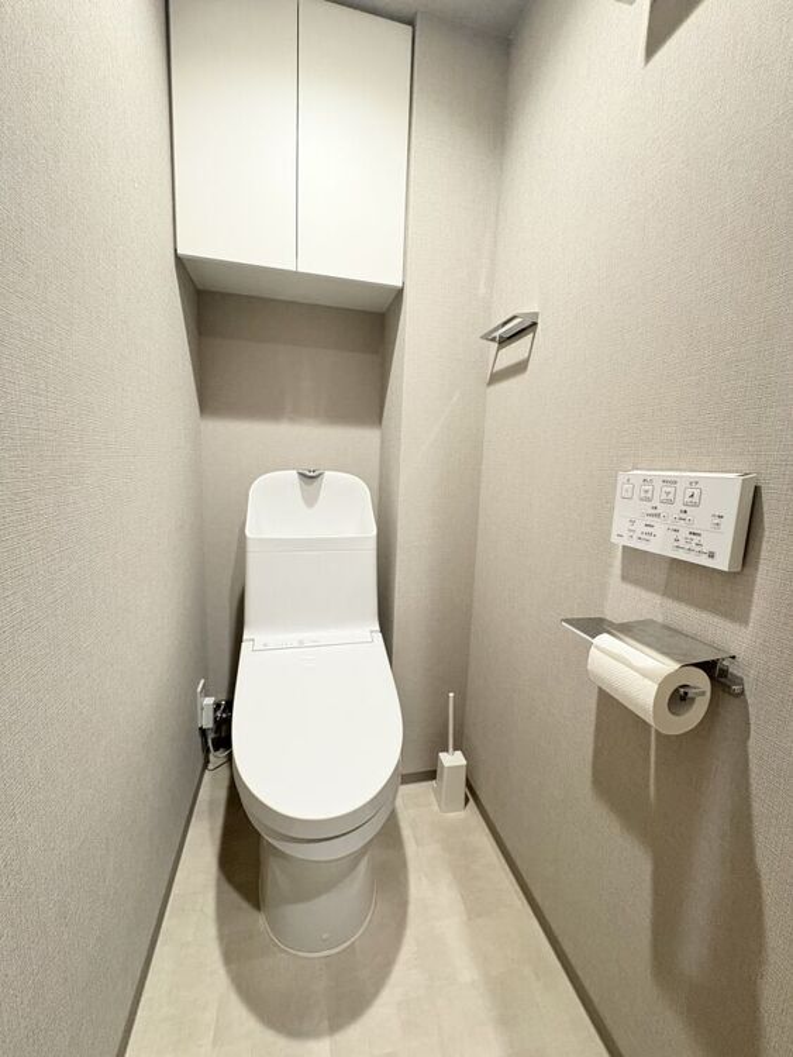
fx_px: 427
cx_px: 396
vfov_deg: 102.0
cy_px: 528
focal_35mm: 14
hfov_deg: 85.7
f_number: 2.2
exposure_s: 1/60
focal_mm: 2.22
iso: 400
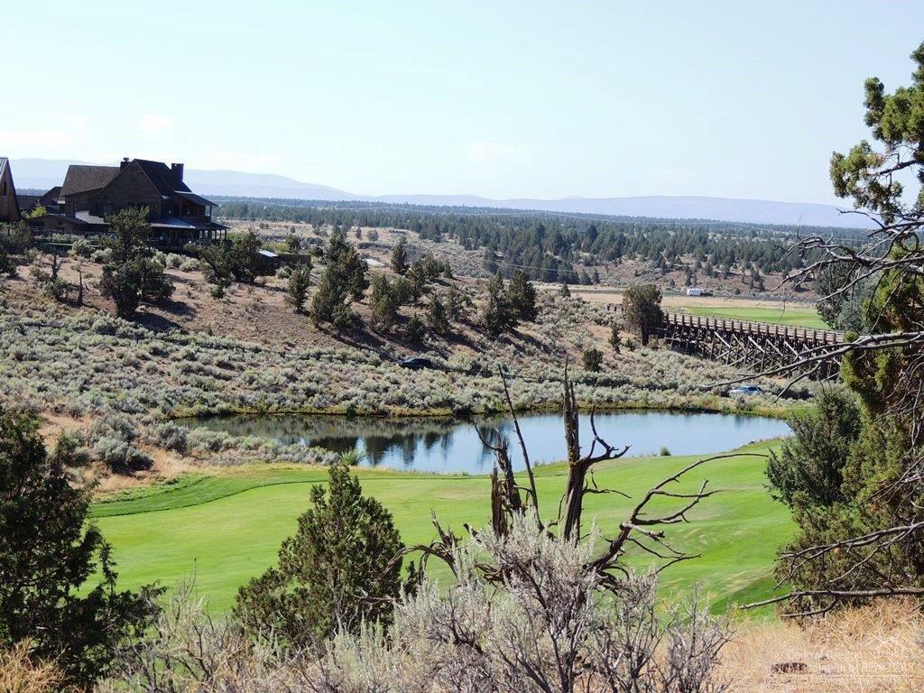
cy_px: 346
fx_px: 2002
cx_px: 462
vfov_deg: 19.6
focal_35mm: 75
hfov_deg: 26.0
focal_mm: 13.3
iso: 100
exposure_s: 1/500
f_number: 3.9
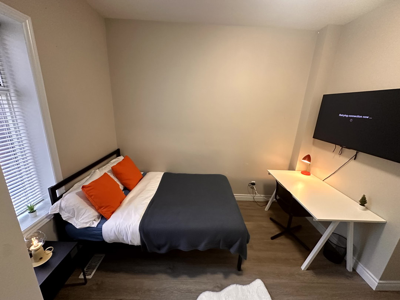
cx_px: 200
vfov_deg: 85.7
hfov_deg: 102.1
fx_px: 162
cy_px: 150
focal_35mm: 14
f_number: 2.2
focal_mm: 2.22
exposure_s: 1/60
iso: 500
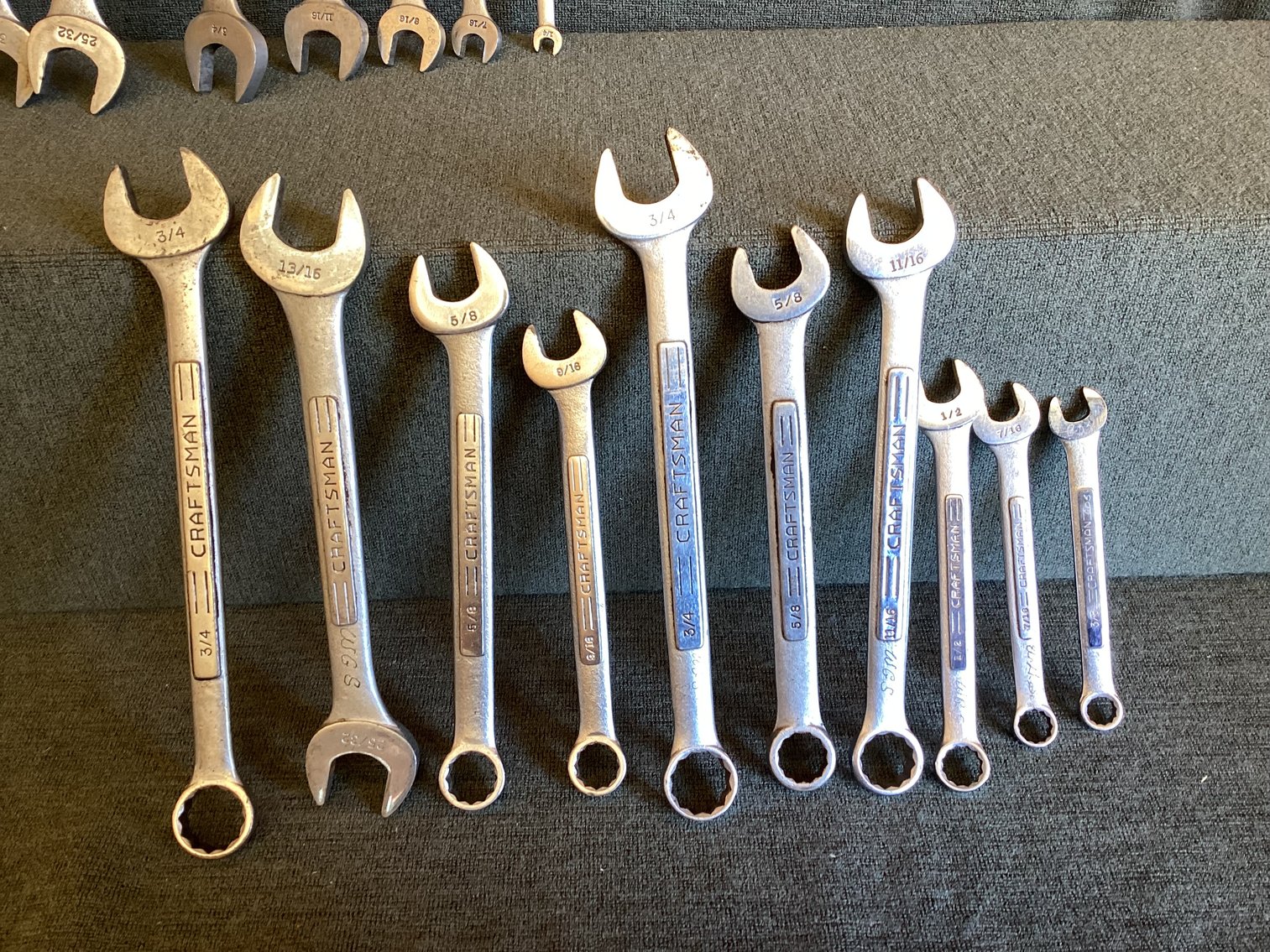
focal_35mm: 31
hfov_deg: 58.3
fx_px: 1137
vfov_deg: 45.4
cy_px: 476
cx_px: 635
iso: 100
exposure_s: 1/60
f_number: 2.4
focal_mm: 3.3
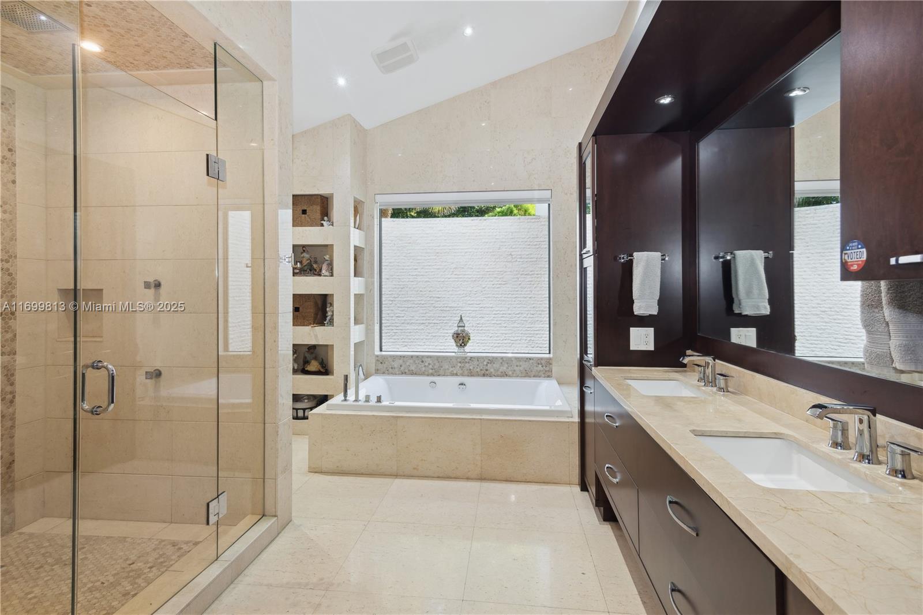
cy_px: 308
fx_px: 436
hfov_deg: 93.3
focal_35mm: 17
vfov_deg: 70.4
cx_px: 462
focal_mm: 17
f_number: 8
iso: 200
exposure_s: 1/6
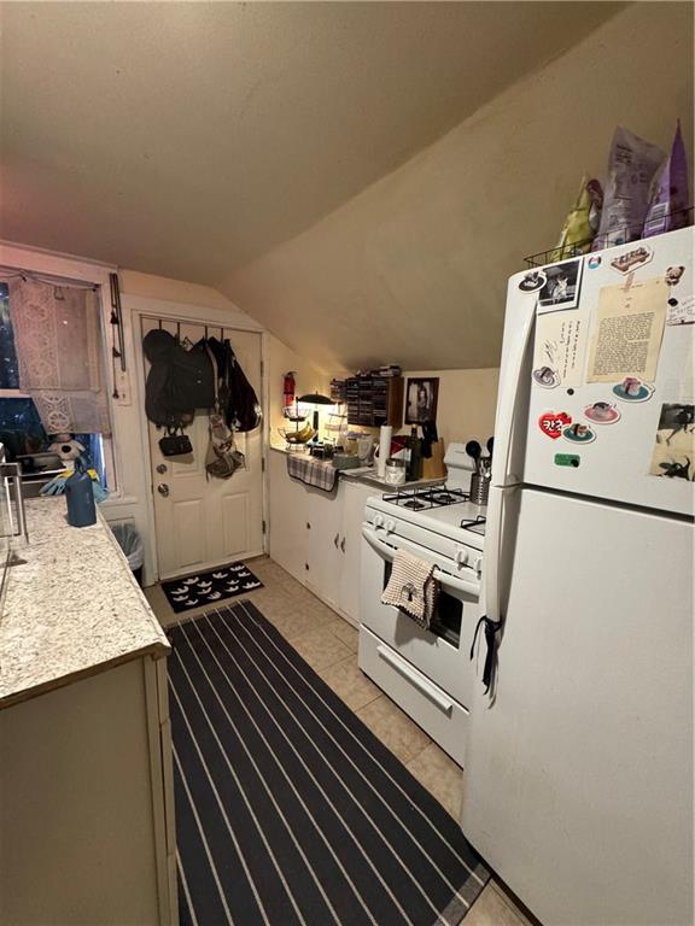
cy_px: 463
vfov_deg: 102.1
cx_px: 348
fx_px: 375
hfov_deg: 85.7
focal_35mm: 14
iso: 640
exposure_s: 1/60
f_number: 2.2
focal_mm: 2.22
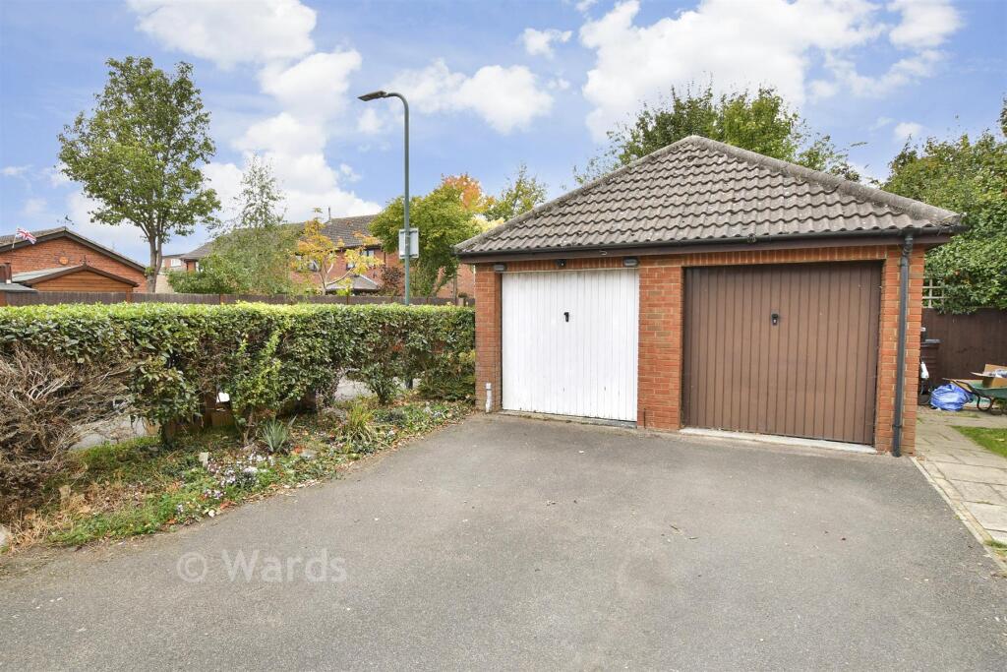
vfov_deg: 73.8
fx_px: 448
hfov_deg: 96.7
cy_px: 336
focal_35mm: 16
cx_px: 504
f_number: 9
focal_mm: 11
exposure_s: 1/30
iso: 250
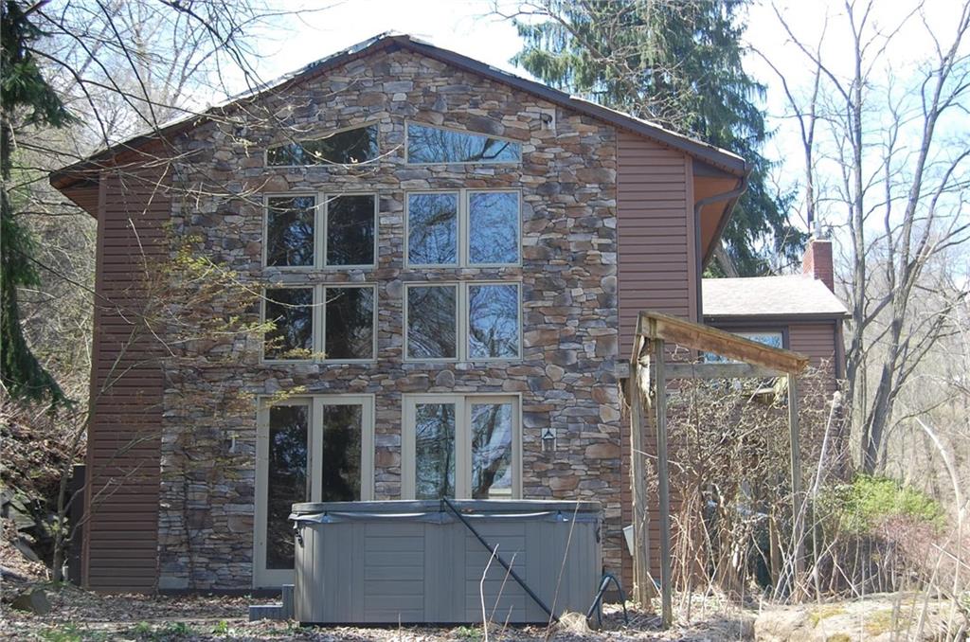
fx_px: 1371
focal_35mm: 51
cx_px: 485
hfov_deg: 39.0
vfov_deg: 26.4
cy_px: 321
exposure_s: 1/125
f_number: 5.6
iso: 200
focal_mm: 34
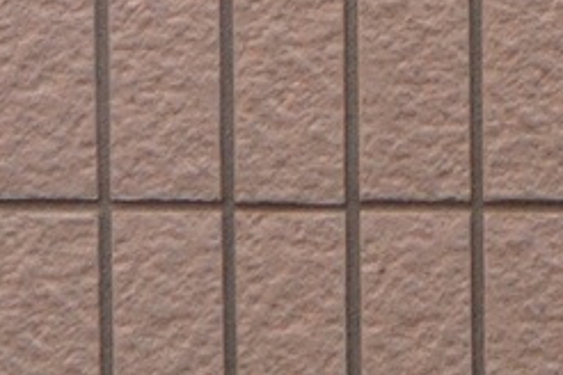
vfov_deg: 2.8
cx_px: 1014
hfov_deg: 4.3
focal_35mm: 480
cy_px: -892
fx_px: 7499
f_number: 4
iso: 640
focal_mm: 35
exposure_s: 1/160
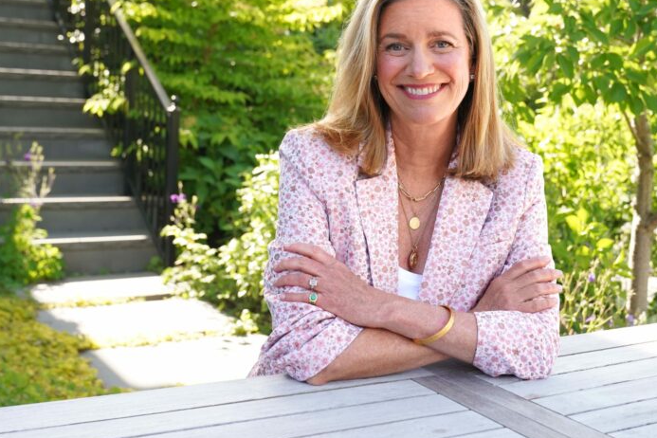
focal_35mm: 51
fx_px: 931
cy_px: 166
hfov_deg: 38.7
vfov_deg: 26.4
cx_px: 405
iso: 400
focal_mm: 38
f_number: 5
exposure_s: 1/200
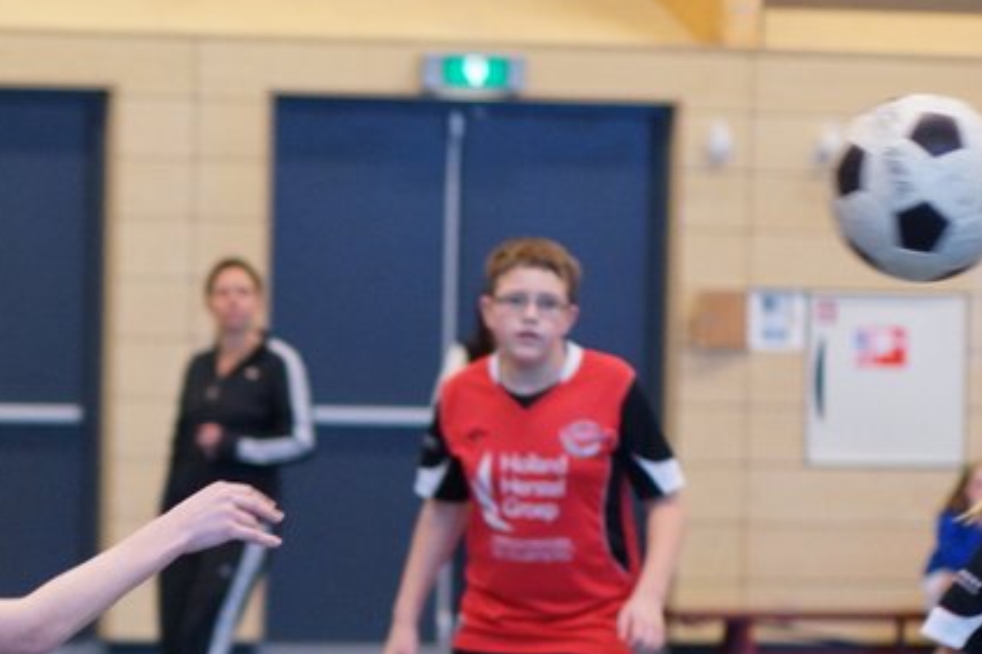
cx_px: -54
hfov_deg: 11.2
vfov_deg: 7.5
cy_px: 770
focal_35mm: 182
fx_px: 4962
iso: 800
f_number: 2
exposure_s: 1/250
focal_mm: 50
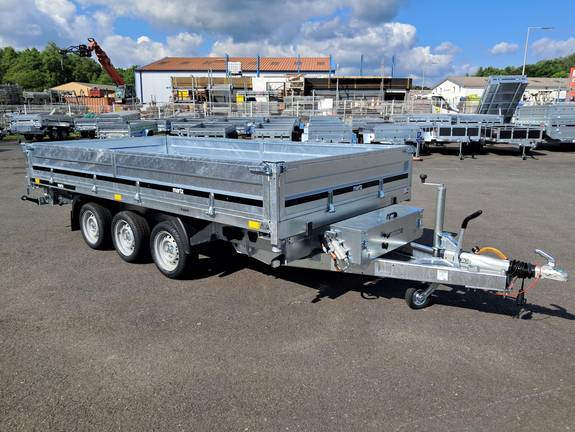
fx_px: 448
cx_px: 288
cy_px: 216
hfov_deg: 65.3
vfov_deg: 51.4
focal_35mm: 27
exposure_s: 1/708
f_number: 1.8
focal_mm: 4
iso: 50
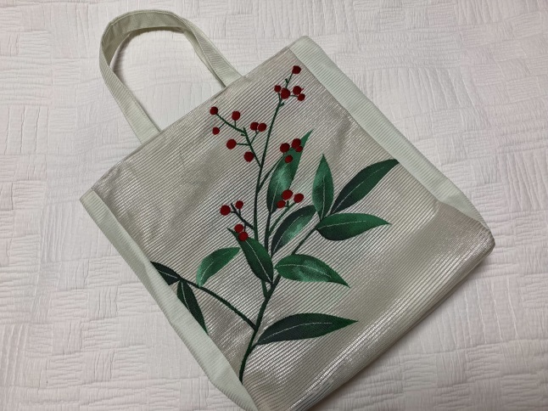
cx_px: 274
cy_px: 206
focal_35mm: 28
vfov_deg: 49.7
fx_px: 443
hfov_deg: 63.5
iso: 50
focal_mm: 3.99
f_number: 1.8
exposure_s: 1/50
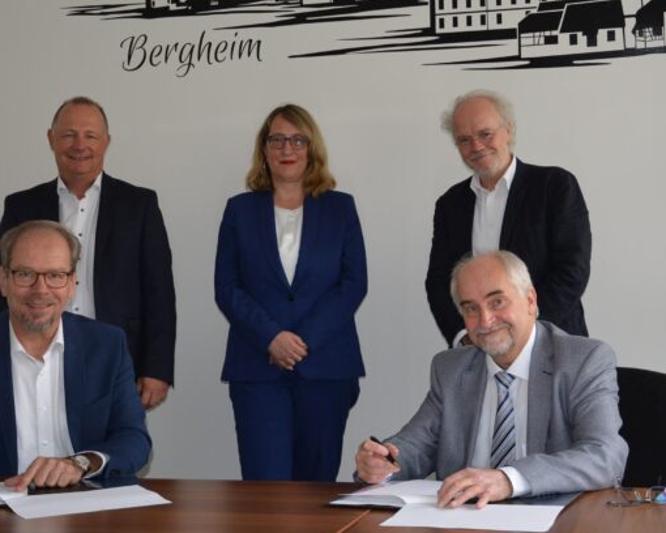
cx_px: 366
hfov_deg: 29.1
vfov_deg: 23.5
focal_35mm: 65
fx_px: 1281
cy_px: 219
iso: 400
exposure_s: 1/80
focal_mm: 28
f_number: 4
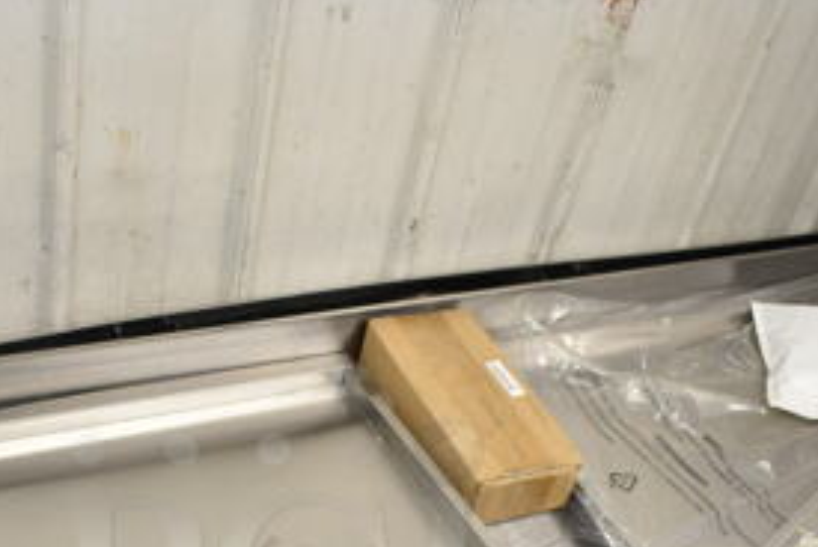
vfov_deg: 21.7
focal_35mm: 60
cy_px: 571
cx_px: 274
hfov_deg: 33.1
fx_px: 1365
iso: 400
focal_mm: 18
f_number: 3.5
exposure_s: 1/30
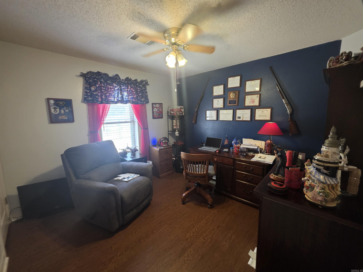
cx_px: 182
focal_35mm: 13
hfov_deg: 106.2
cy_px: 136
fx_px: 136
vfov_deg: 89.9
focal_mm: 2.2
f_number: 1.9
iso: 500
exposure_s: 1/60
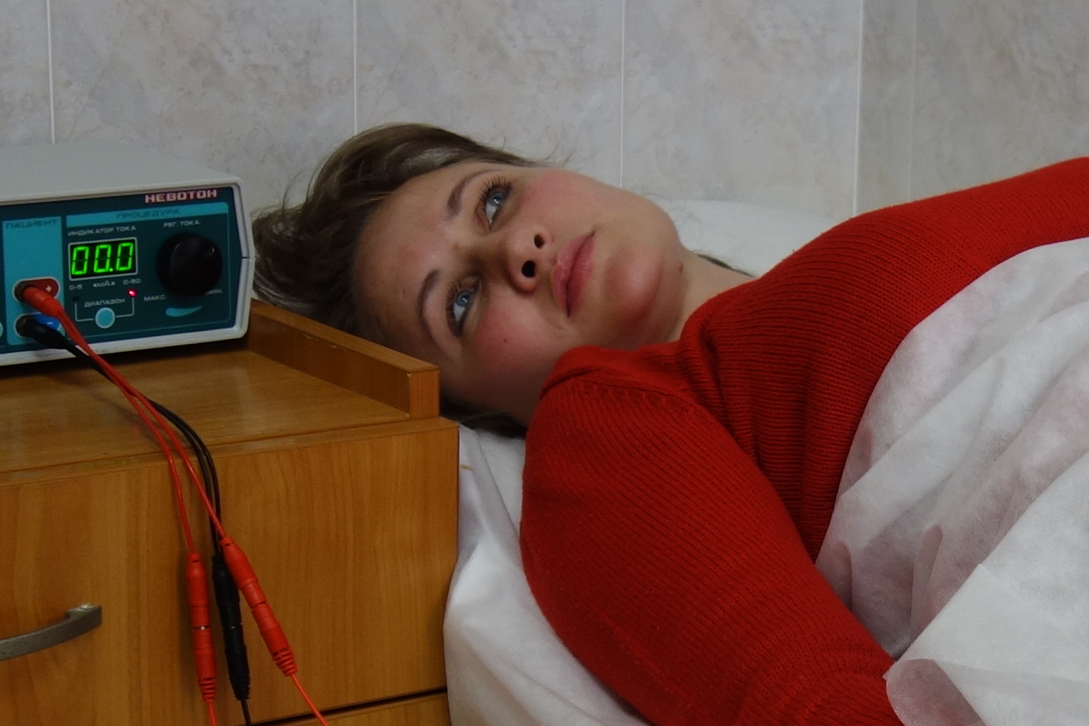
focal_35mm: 101
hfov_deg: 19.8
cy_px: 552
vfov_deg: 13.5
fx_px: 3055
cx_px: 969
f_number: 2
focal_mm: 10.4
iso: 125
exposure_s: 1/100
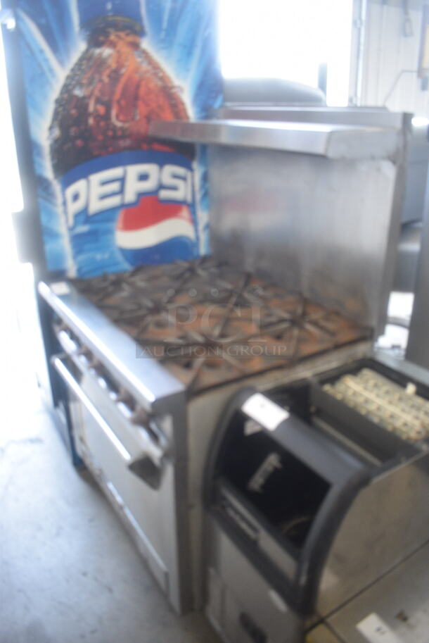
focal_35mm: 27
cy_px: 322
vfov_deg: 67.3
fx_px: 482
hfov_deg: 48.0
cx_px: 214
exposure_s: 1/125
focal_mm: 18
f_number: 3.5
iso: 1000
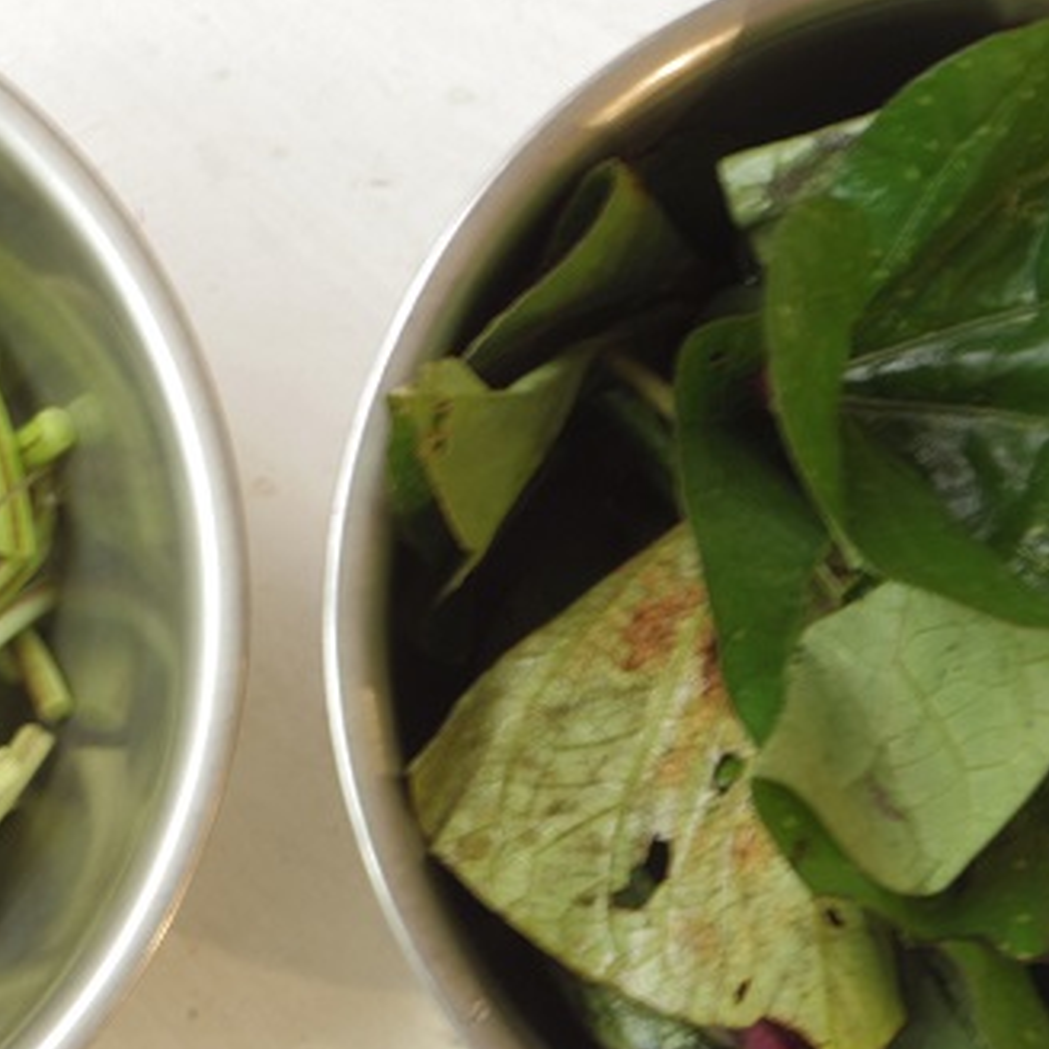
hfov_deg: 22.6
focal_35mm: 76
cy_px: 620
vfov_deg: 22.7
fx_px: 2606
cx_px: 288
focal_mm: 8.6
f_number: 3.5
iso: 100
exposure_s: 1/5
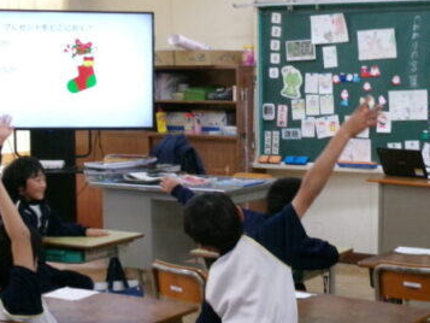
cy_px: 180
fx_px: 1106
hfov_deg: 21.9
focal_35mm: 89
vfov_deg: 16.6
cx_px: 306
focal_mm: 9.5
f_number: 4.9
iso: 800
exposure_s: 1/70
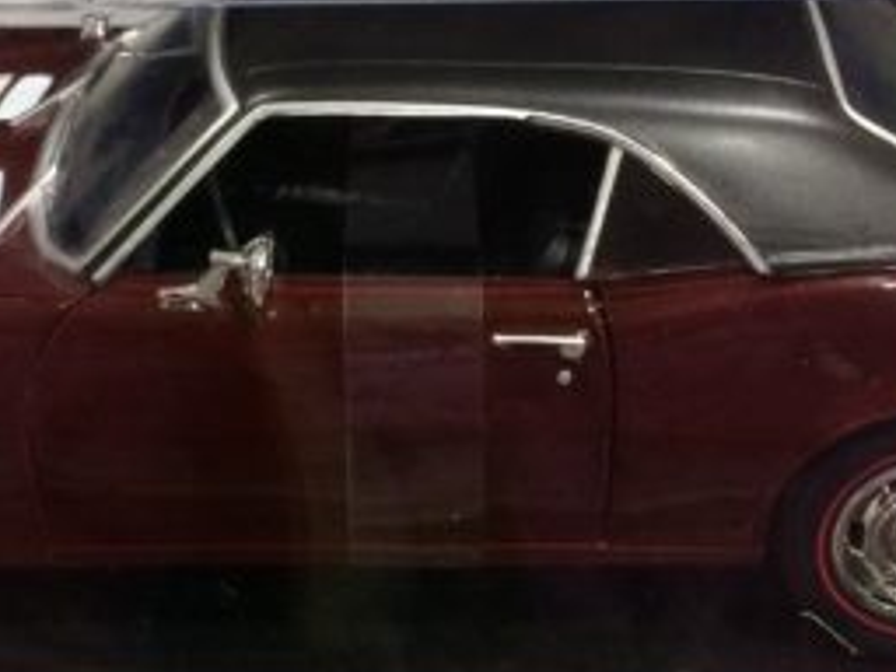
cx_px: 444
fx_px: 2252
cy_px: 368
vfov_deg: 17.0
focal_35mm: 87
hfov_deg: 22.5
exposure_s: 1/30
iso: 160
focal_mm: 4.15
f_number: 2.2
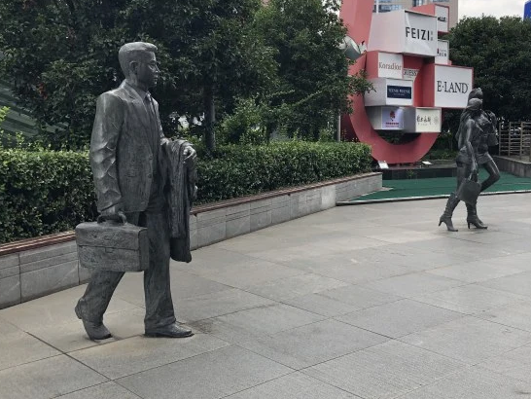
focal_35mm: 41
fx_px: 629
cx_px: 328
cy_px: 188
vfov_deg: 35.2
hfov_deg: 45.4
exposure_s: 1/372
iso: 20
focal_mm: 4
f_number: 1.8
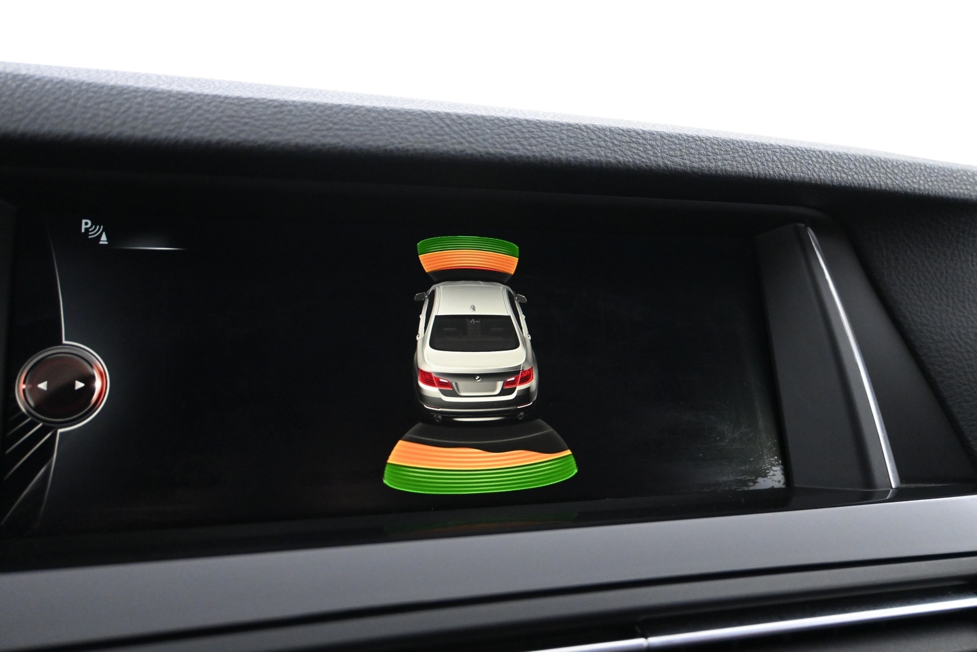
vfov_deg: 44.6
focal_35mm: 29
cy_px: 326
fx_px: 794
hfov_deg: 63.2
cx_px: 488
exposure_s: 1/25
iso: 3200
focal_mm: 19.5
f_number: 3.8
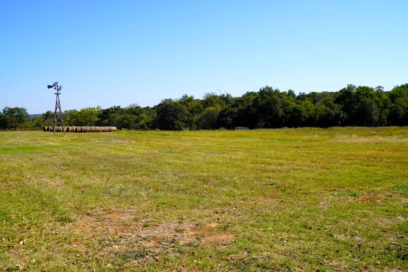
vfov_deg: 38.4
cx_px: 204
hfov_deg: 55.1
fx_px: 391
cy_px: 136
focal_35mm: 34
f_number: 10
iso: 100
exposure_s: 1/160
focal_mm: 23
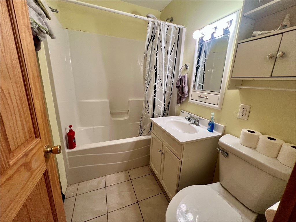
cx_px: 148
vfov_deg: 89.9
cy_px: 111
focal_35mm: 13
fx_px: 111
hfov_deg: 106.2
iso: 160
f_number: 1.8
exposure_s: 1/120
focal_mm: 1.57
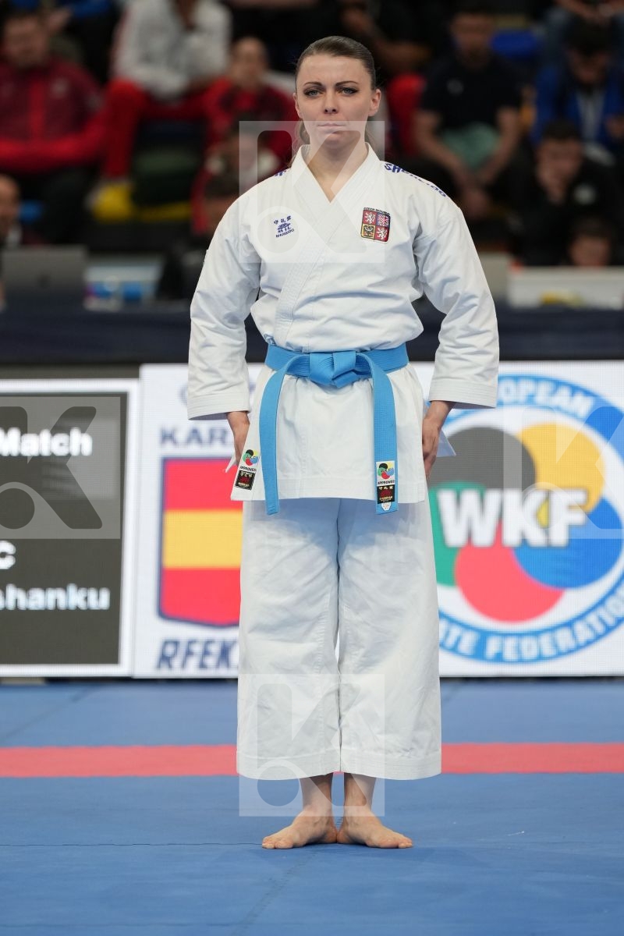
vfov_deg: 7.3
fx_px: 7331
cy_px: 468
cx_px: 312
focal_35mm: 282
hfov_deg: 4.9
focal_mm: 188
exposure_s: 1/500
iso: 1000
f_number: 2.8
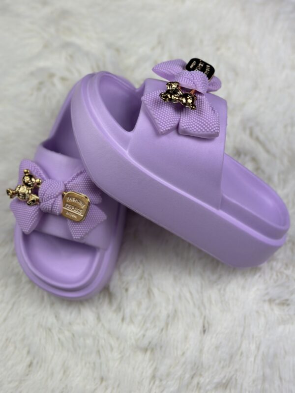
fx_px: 545
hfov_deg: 30.3
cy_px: 196
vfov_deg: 39.7
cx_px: 148
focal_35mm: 48
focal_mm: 6.86
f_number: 1.78
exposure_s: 1/2070
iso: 80
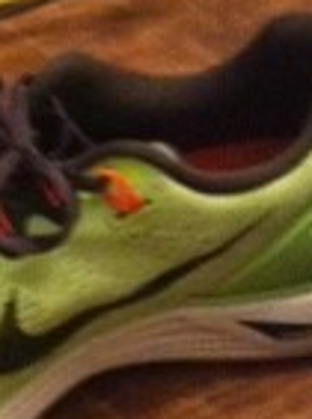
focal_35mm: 159
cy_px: 309
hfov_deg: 9.3
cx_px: 256
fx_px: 1920
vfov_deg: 12.4
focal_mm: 3.85
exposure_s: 1/15
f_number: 2.8
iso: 800
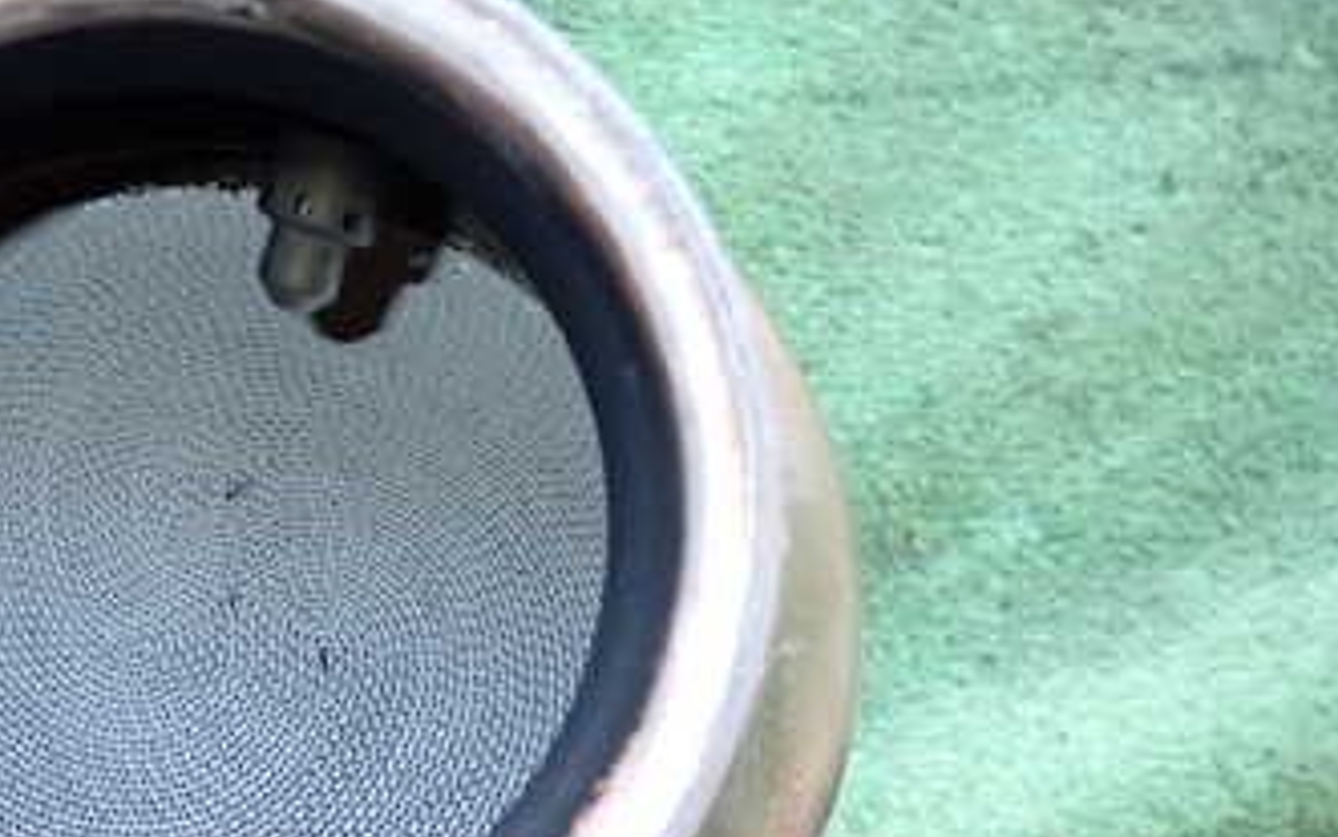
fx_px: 1751
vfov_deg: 26.8
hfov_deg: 40.4
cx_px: 295
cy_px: 509
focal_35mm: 48
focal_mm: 4.5
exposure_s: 1/30
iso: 800
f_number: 5.6
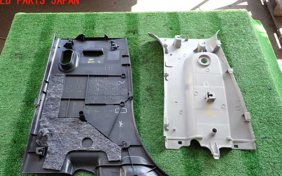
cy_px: 110
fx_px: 223
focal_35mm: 29
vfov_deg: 42.9
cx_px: 140
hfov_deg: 64.6
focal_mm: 4.5
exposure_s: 1/100
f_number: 2
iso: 100
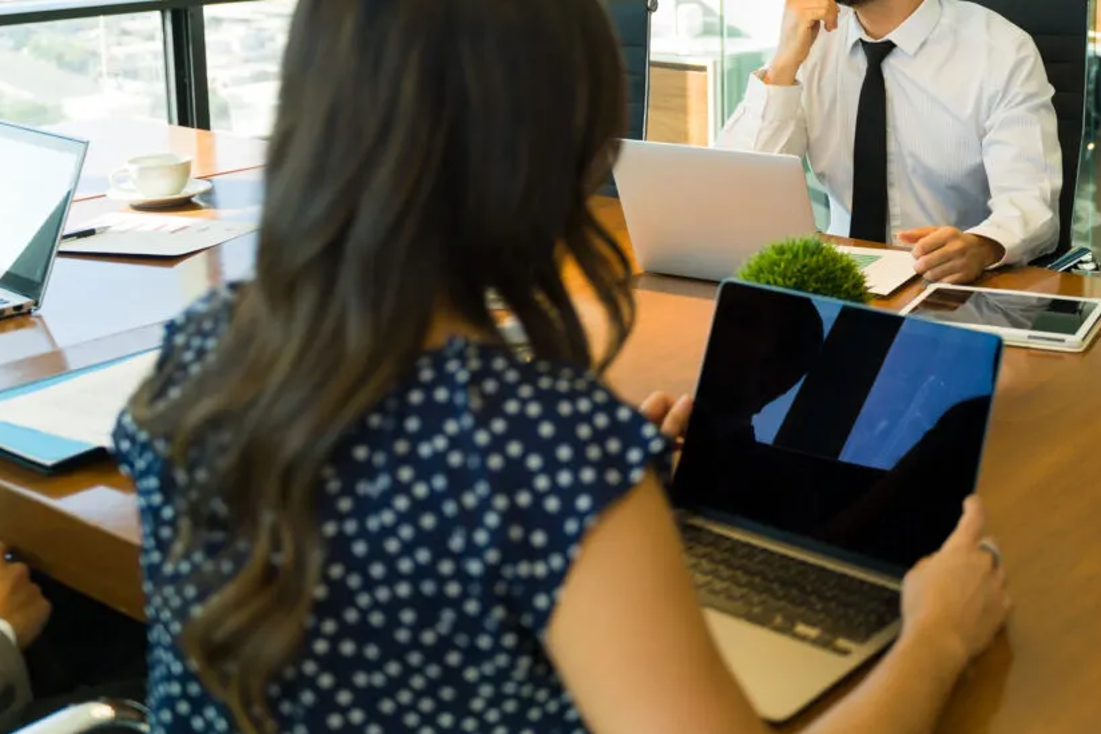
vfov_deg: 25.6
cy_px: 70
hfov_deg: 37.0
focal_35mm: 51
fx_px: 1559
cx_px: 939
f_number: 2.8
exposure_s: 1/160
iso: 640
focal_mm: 28
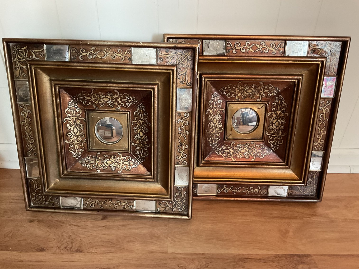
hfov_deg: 61.7
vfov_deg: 48.2
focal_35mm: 29
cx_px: 180
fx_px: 301
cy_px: 134
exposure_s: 1/30
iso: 320
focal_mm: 3
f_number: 1.8
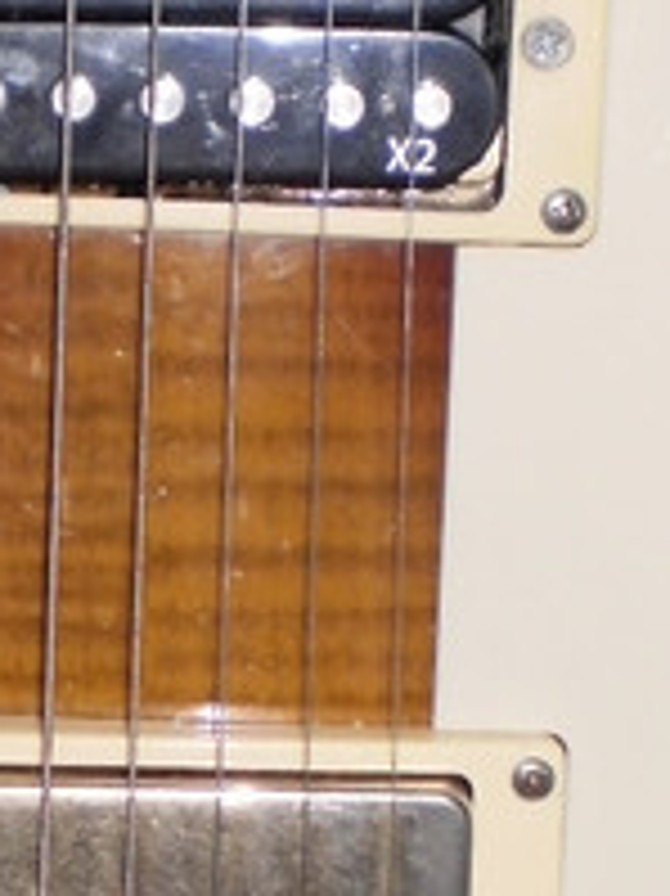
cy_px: 752
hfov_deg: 9.7
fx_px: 3953
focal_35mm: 153
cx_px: 121
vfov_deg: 12.8
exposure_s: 1/30
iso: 125
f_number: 3.1
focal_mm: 6.3
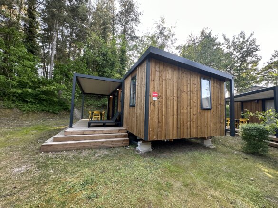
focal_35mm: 14
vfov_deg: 85.7
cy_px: 104
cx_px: 139
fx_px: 112
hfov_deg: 102.1
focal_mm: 2.22
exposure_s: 1/99
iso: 64
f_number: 2.2
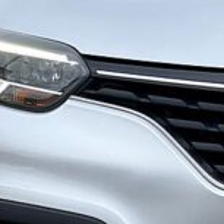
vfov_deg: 4.9
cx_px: 291
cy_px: 78
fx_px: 2599
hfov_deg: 4.9
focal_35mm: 355
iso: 25
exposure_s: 1/262
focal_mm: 9
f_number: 2.8
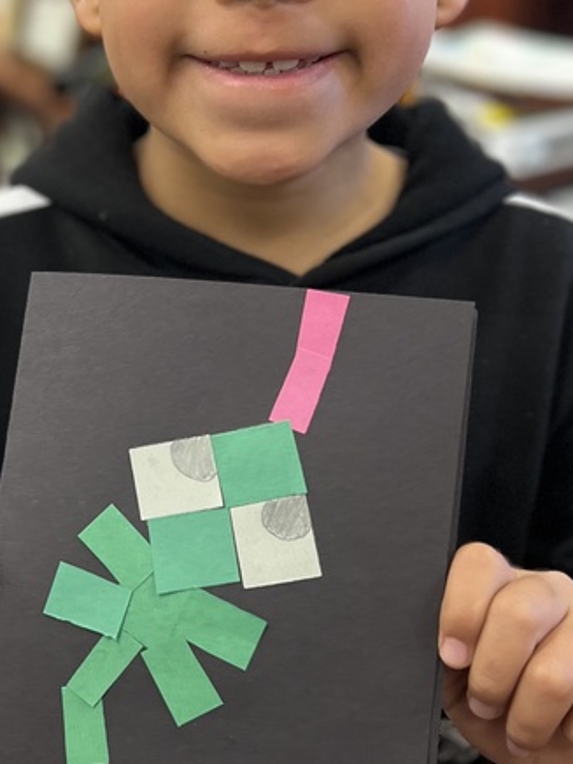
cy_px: 426
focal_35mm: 61
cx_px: 109
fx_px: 1346
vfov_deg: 31.7
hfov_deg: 23.6
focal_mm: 5.7
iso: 100
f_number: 1.5
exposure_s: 1/60
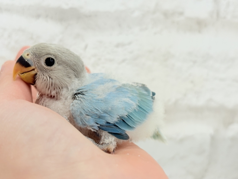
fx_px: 358
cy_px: 90
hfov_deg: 36.8
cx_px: 119
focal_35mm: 52
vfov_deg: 28.0
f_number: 1.6
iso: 100
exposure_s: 1/100
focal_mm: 5.96
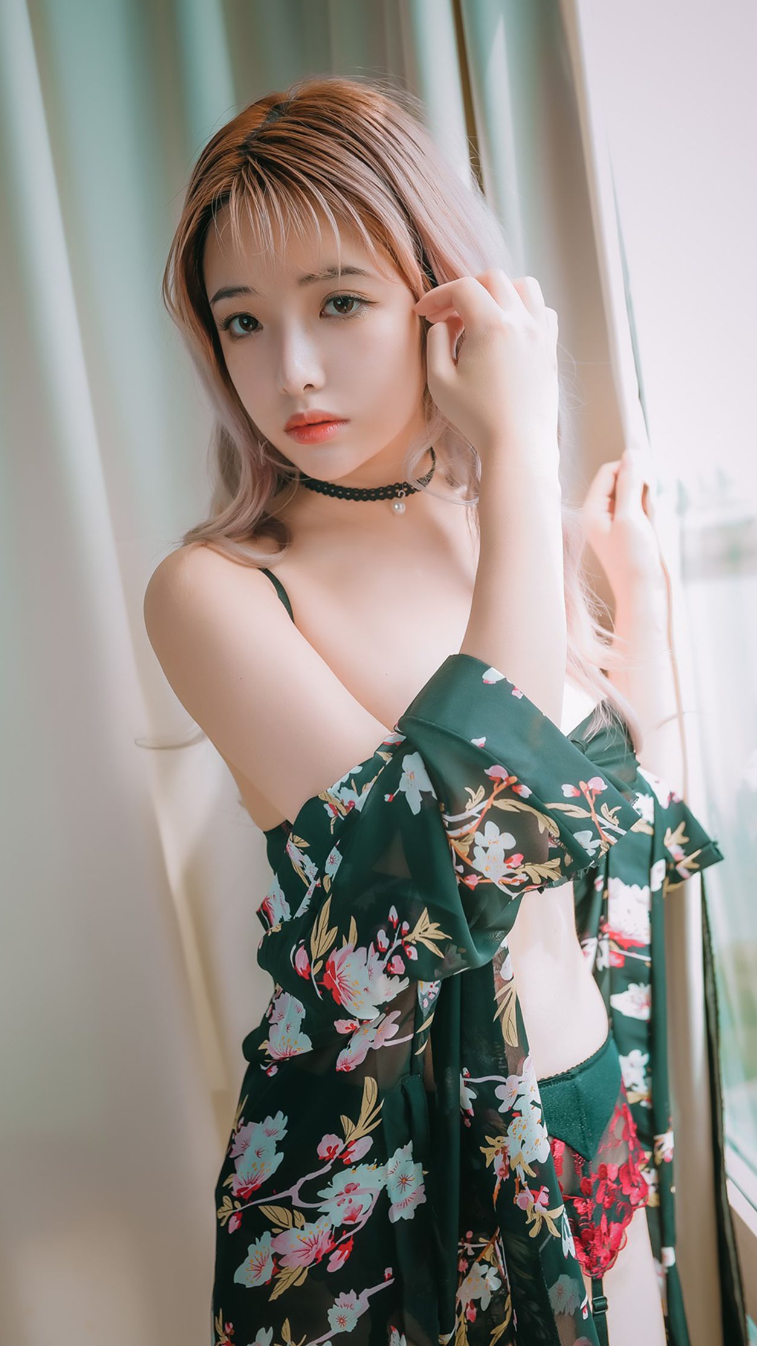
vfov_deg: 54.0
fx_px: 1320
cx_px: 390
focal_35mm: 37
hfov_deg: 32.0
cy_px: 672
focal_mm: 35
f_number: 4
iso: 100
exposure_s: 1/160
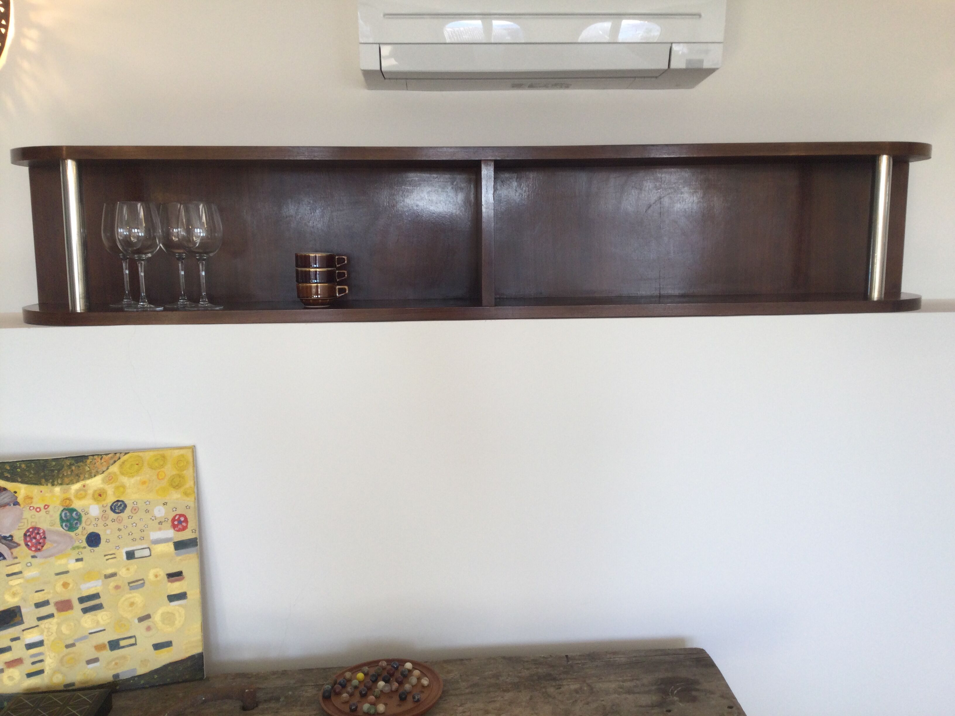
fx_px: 855
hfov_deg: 58.4
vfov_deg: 45.4
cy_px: 358
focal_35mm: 31
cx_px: 478
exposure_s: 1/50
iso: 32
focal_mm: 3.3
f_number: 2.4
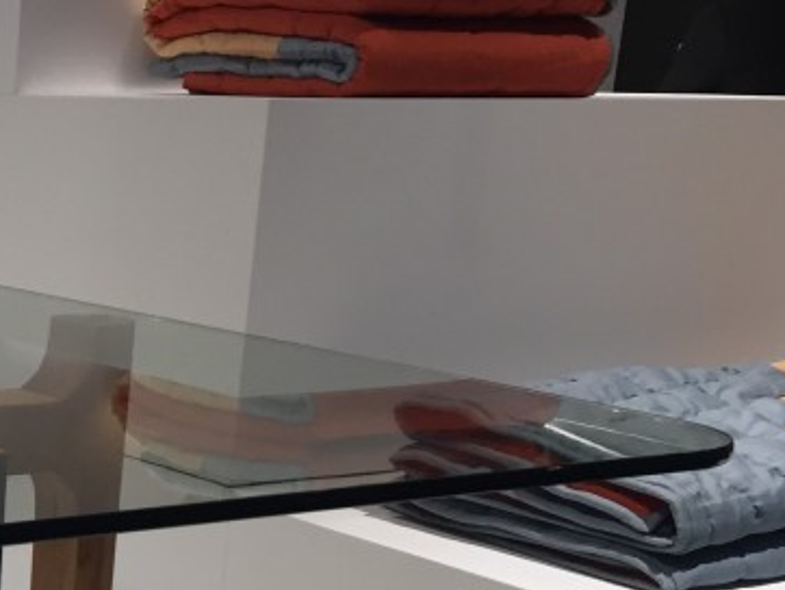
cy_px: 659
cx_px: -273
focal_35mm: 82
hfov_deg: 21.3
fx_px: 1861
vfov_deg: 17.4
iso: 32
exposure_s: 1/40
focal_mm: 4.15
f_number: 2.2
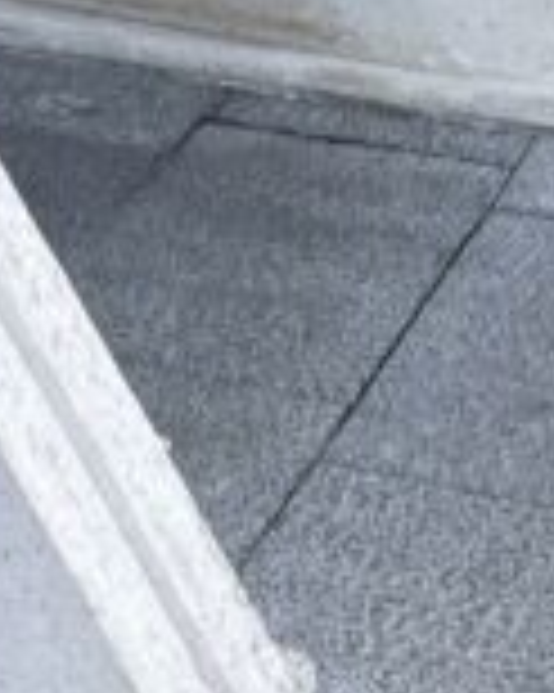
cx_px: -662
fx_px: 2605
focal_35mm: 127
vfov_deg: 14.1
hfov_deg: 10.8
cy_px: -369
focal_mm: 5.1
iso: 32
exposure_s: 1/807
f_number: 1.6
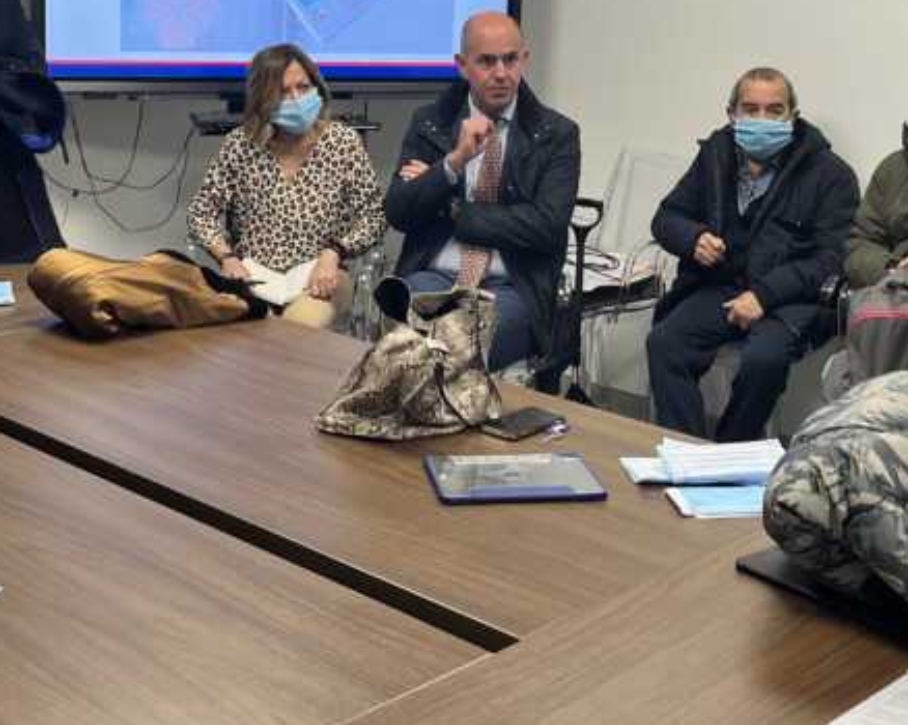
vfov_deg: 25.7
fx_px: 1558
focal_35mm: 58
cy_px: 135
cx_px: 427
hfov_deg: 32.5
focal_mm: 5.1
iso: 125
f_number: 1.6
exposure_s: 1/90
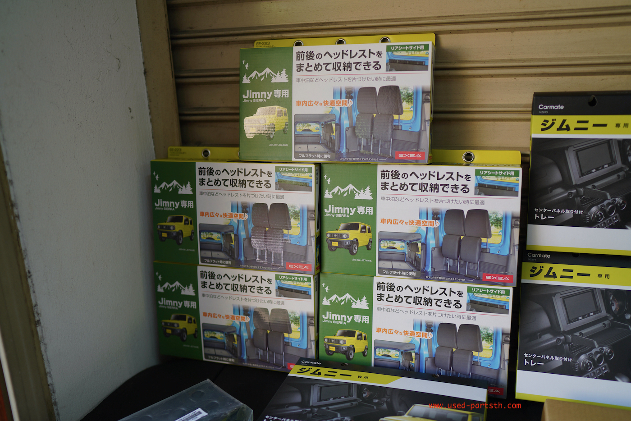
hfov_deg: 54.4
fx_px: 614
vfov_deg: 37.9
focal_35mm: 35
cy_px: 210
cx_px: 316
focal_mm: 35
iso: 100
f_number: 2
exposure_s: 1/100
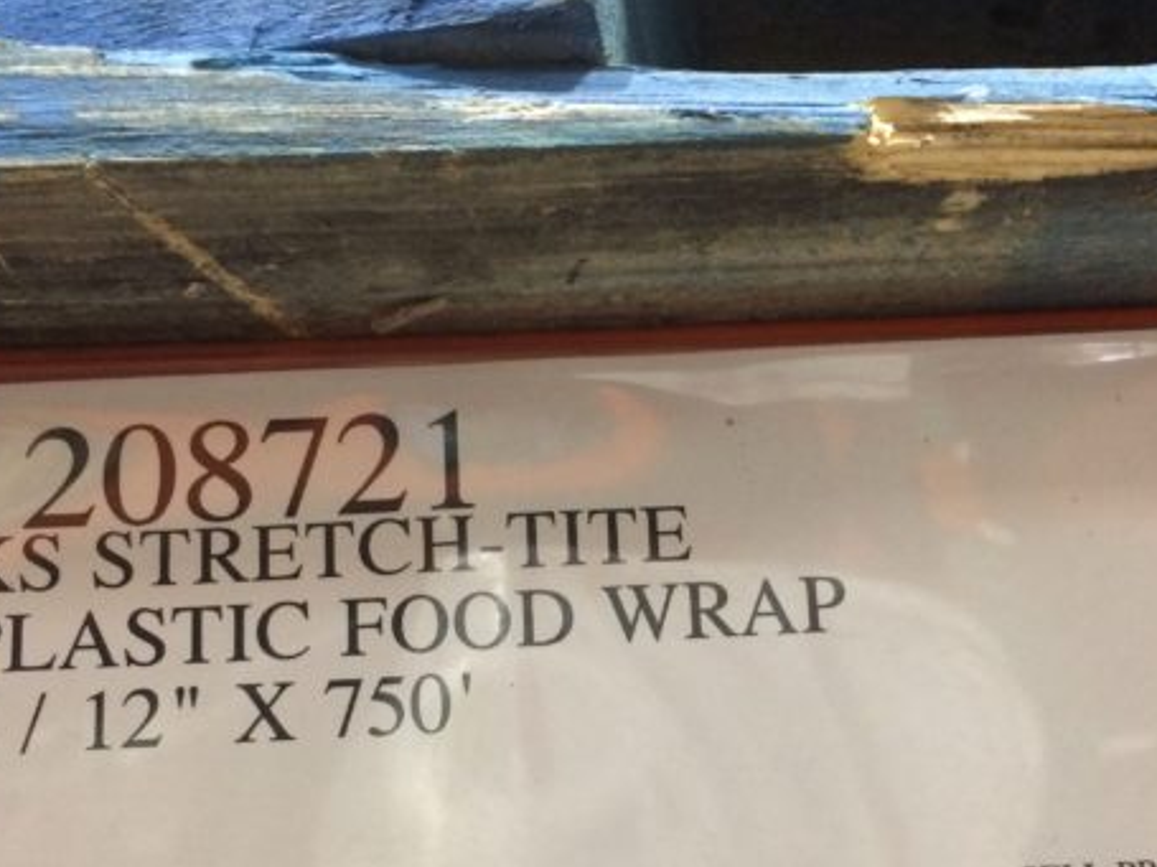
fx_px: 1637
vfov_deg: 29.1
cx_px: 697
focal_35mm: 49
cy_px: 666
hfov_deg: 38.8
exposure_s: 1/30
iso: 250
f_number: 2.2
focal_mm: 4.15
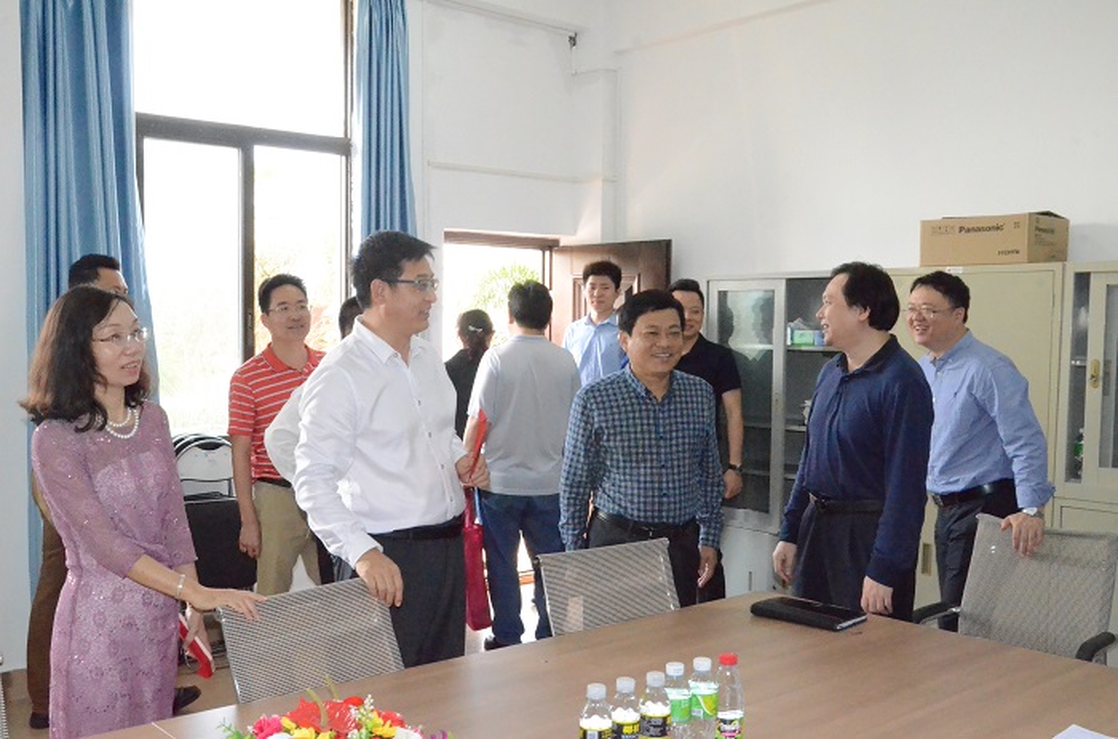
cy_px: 370
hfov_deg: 51.4
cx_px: 559
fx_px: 1162
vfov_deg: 35.3
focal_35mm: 38
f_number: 14
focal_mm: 25
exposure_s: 1/250
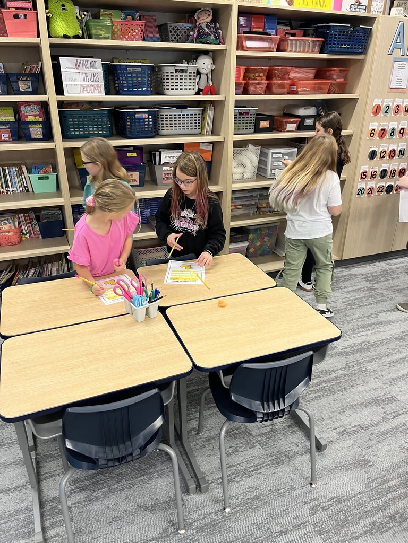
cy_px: 272
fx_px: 409
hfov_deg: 53.1
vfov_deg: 67.3
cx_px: 204
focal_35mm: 26
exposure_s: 1/60
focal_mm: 5.1
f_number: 1.6
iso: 100
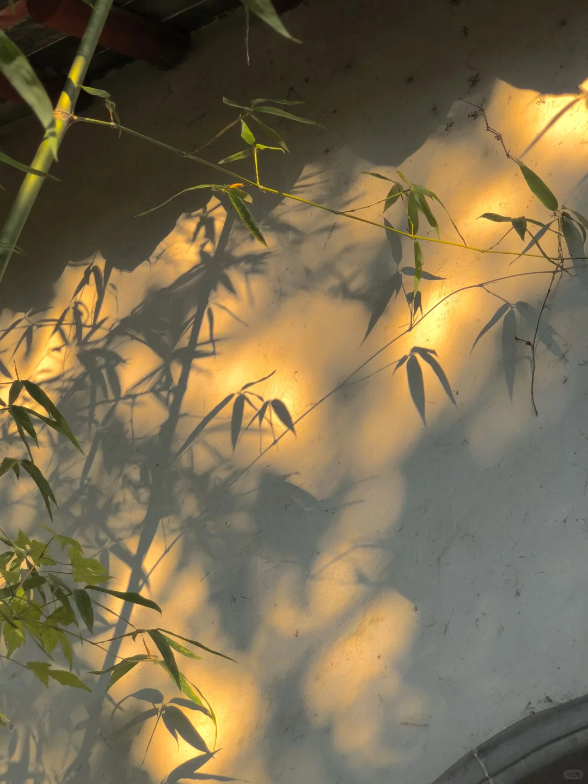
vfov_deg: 36.8
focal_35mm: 52
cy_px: 392
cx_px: 294
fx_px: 1178
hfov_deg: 28.0
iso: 16
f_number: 2.4
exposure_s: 1/461
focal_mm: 6
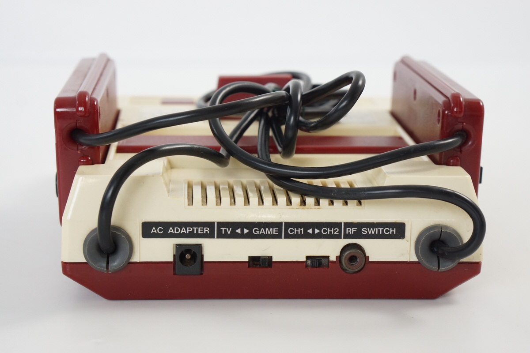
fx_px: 1104
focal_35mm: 75
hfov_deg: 27.0
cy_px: 176
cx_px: 265
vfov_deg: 18.2
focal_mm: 50
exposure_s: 1/80
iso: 800
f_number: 6.3
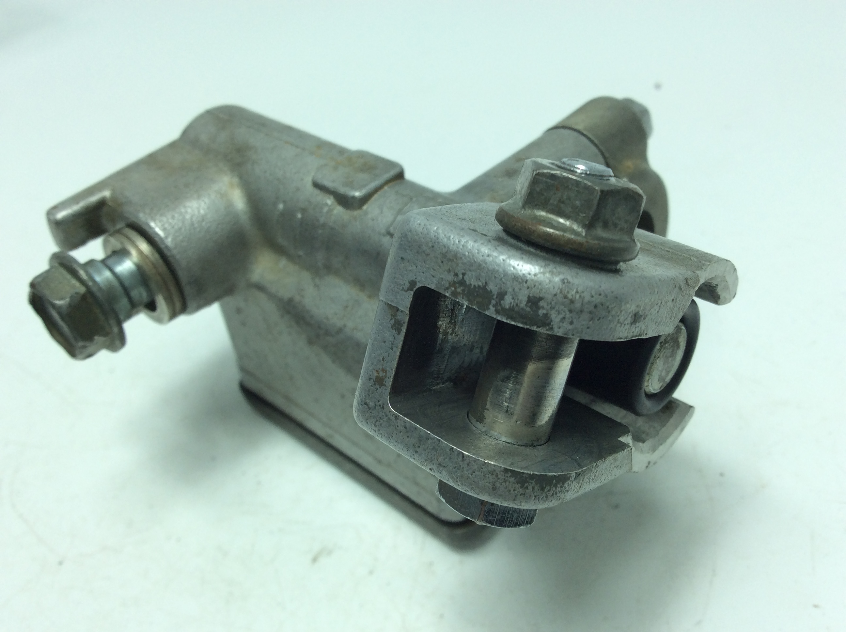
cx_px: 423
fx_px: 781
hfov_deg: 56.9
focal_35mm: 32
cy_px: 316
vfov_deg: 44.1
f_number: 2.4
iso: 32
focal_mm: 3.3
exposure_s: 1/325
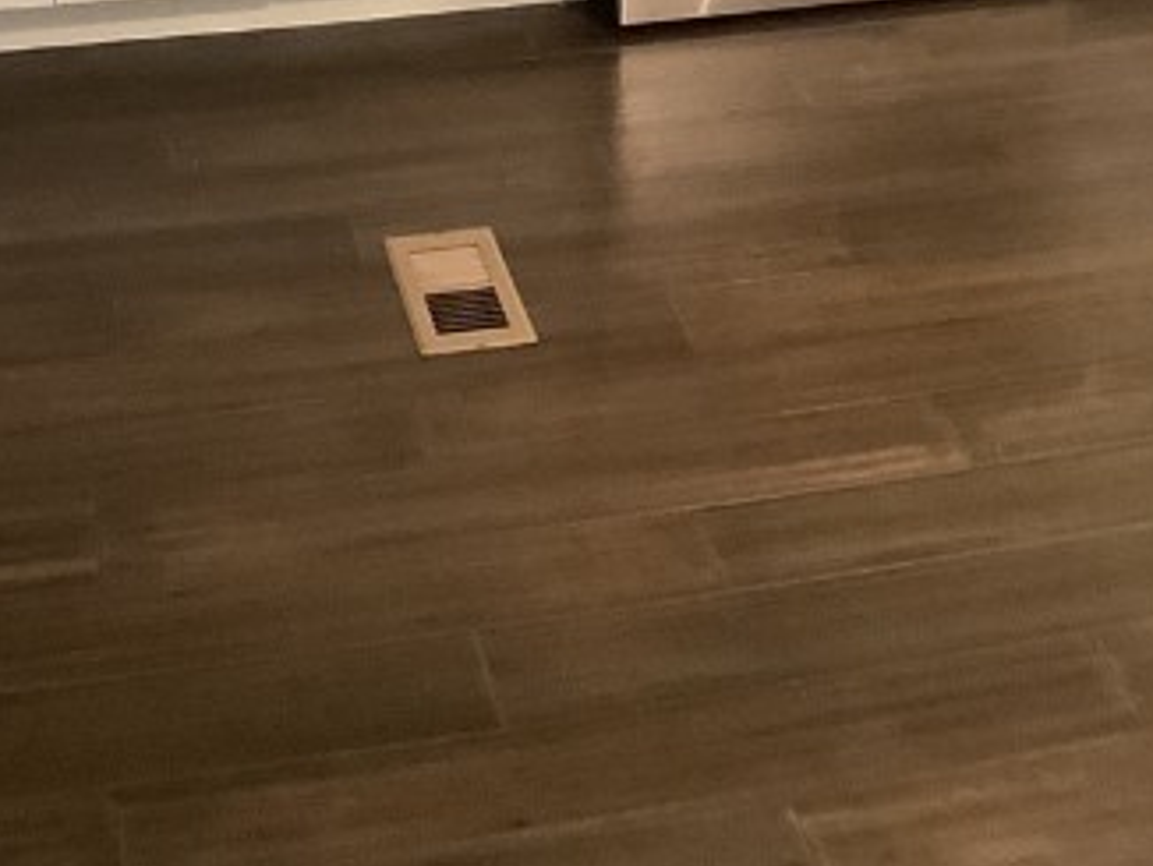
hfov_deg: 21.5
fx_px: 3033
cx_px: 410
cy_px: -378
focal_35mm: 91
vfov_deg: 15.2
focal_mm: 3
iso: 200
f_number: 1.8
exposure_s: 1/60
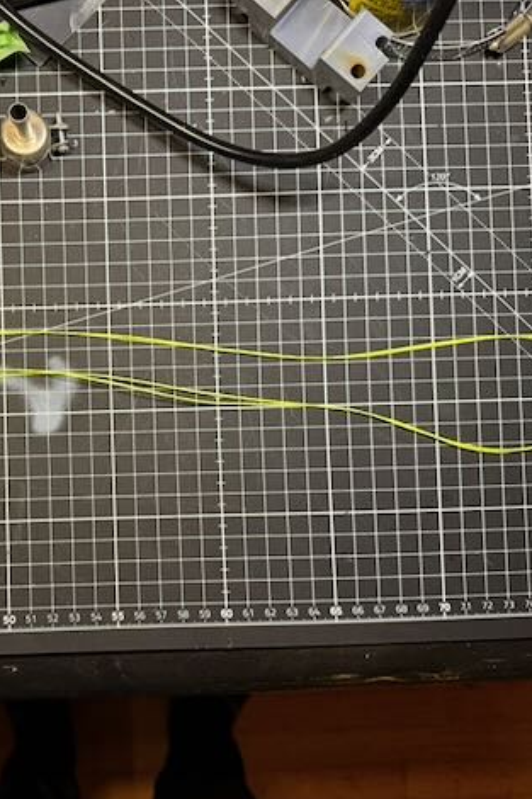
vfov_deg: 55.8
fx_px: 754
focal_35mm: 34
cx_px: 105
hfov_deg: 37.5
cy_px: 405
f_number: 1.78
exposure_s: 1/60
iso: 320
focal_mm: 6.76
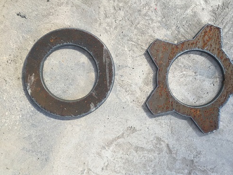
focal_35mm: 38
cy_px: 80
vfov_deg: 37.7
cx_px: 144
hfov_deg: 48.6
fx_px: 256
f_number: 2.2
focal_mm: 4.15
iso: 50
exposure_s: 1/120
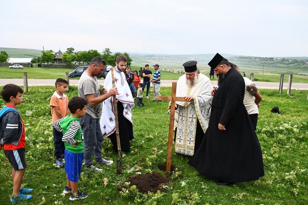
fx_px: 205
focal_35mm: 24
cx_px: 154
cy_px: 102
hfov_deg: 73.7
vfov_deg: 53.1
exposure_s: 1/1000
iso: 640
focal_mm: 16
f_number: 3.5
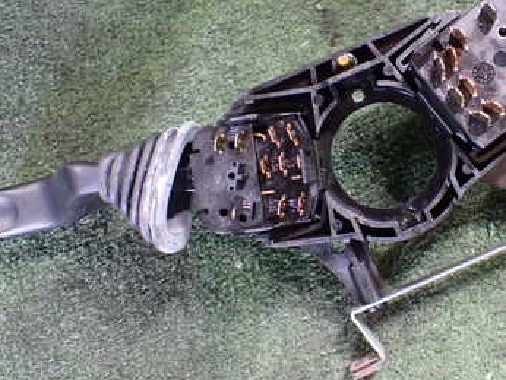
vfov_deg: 27.9
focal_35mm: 52
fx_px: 761
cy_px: 129
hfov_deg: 36.0
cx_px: 373
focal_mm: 5.4
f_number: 2.3
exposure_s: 1/30
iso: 800
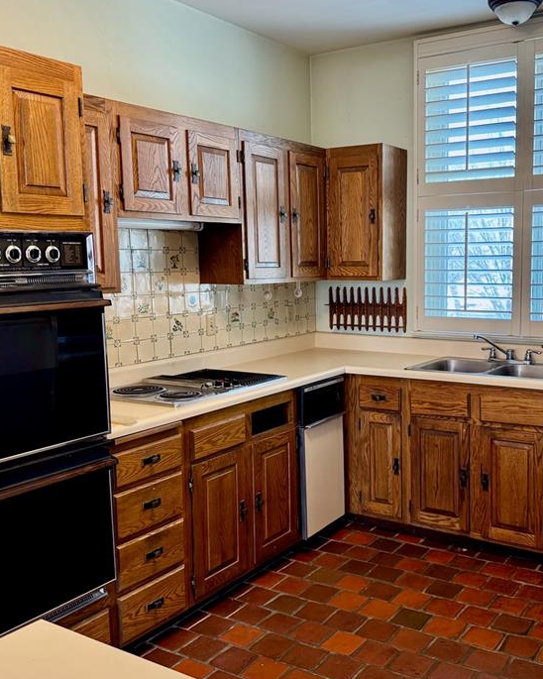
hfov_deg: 41.7
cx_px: 360
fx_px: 703
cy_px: 339
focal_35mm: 35
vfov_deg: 51.5
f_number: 1.78
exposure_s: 1/60
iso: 200
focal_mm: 6.76
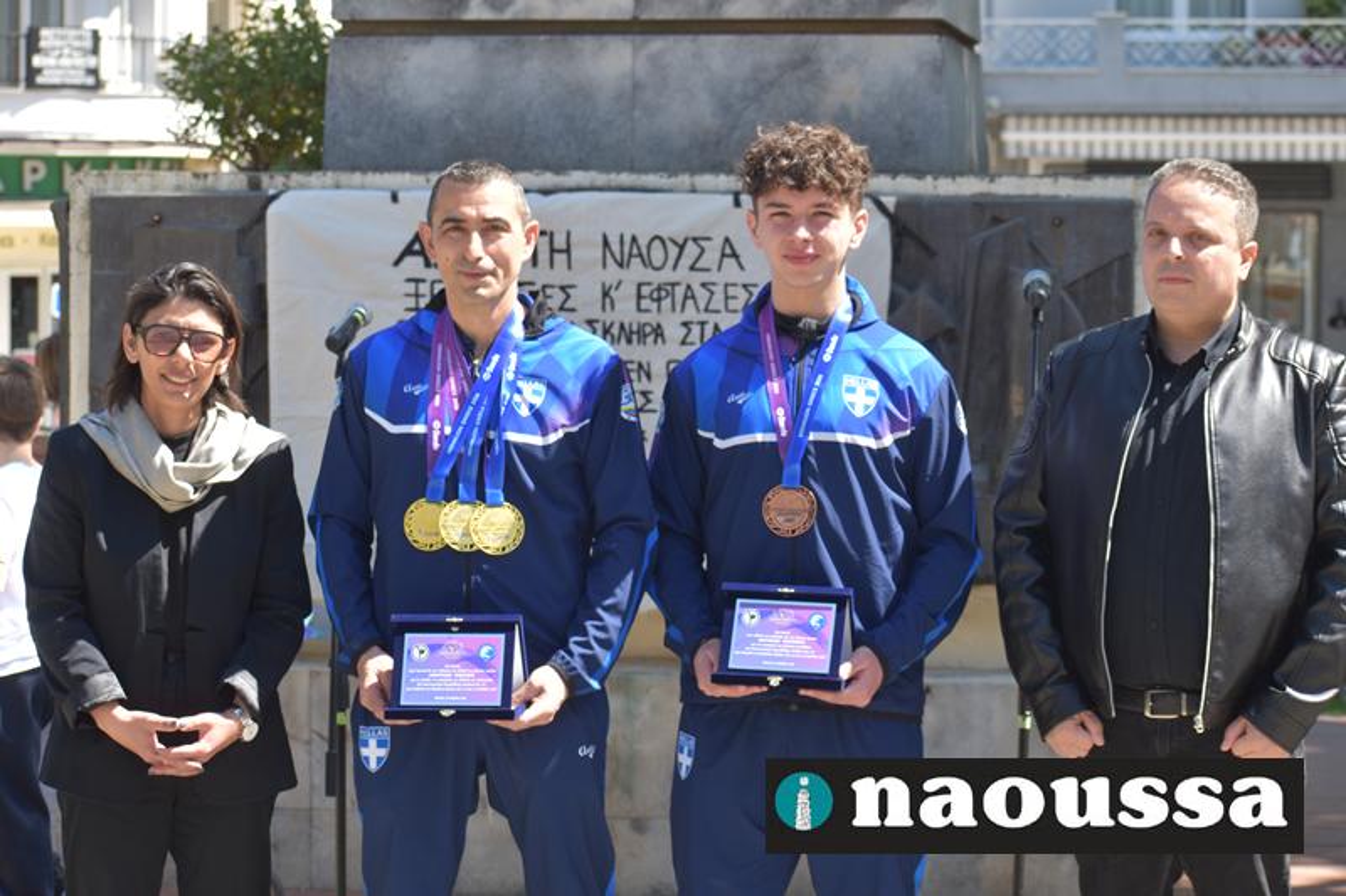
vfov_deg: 13.0
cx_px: 673
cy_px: 448
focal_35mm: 105
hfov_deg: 19.5
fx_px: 3925
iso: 200
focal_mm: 70
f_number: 6.3
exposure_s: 1/250
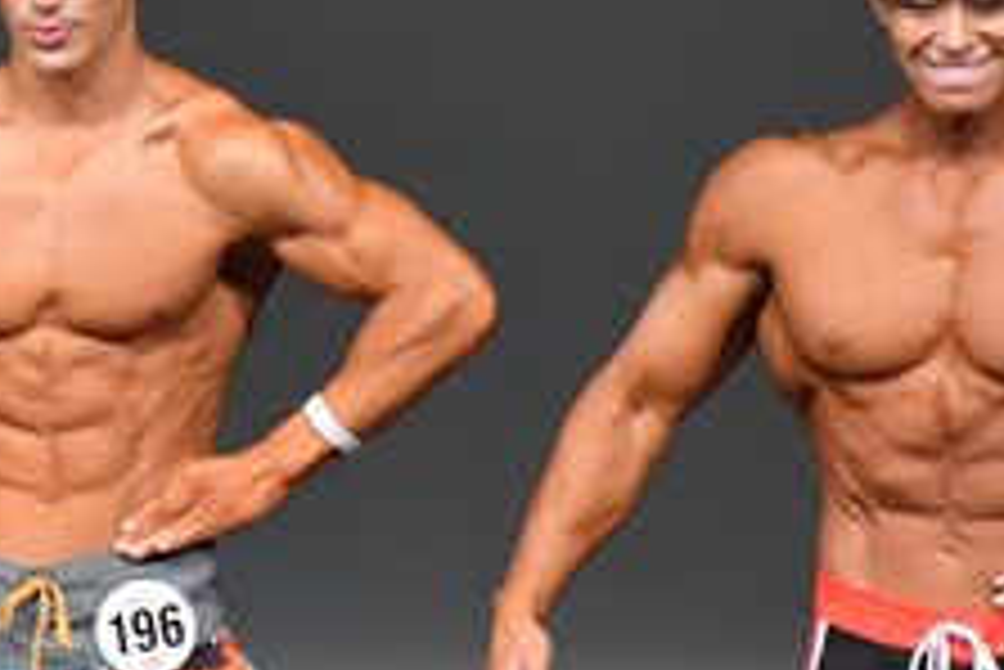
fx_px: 29078
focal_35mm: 1042
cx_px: -561
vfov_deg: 1.3
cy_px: 508
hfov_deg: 2.0
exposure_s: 1/400
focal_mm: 200
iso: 4000
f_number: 5.6
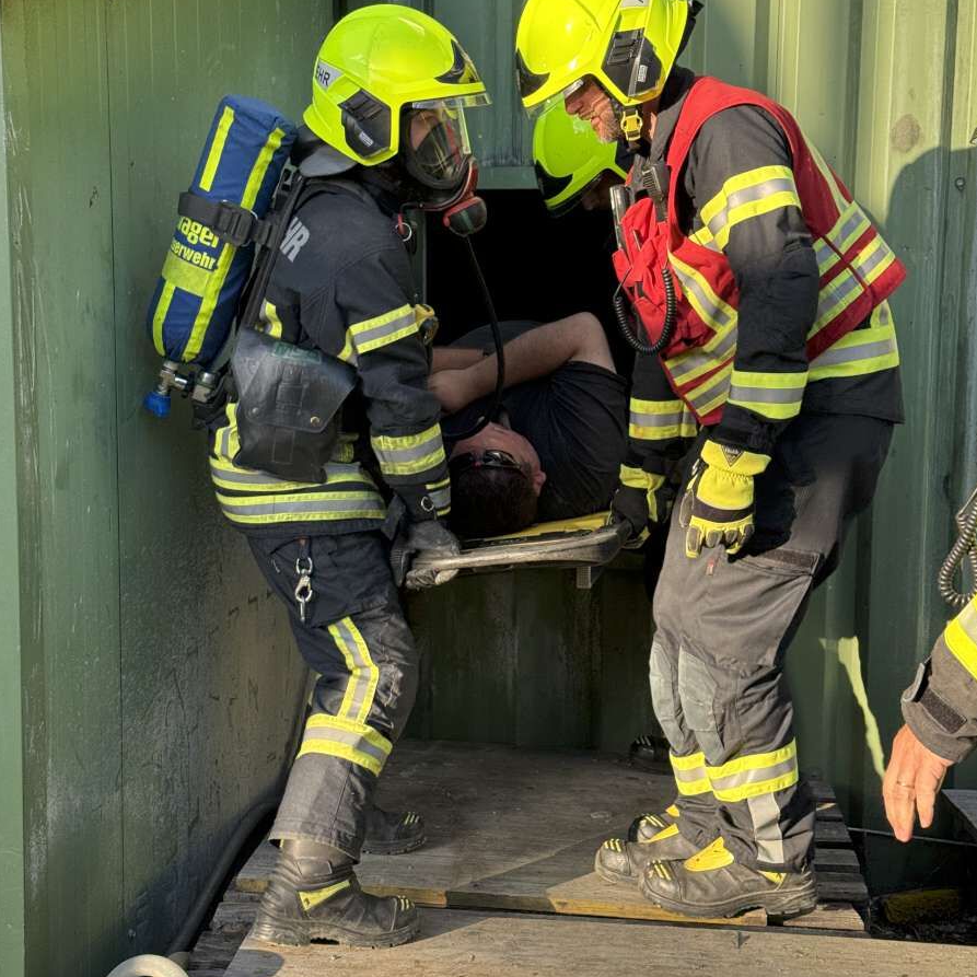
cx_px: 488
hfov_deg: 30.0
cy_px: 488
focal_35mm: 57
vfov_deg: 30.0
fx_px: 1820
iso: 64
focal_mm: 6.76
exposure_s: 1/707
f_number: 1.78
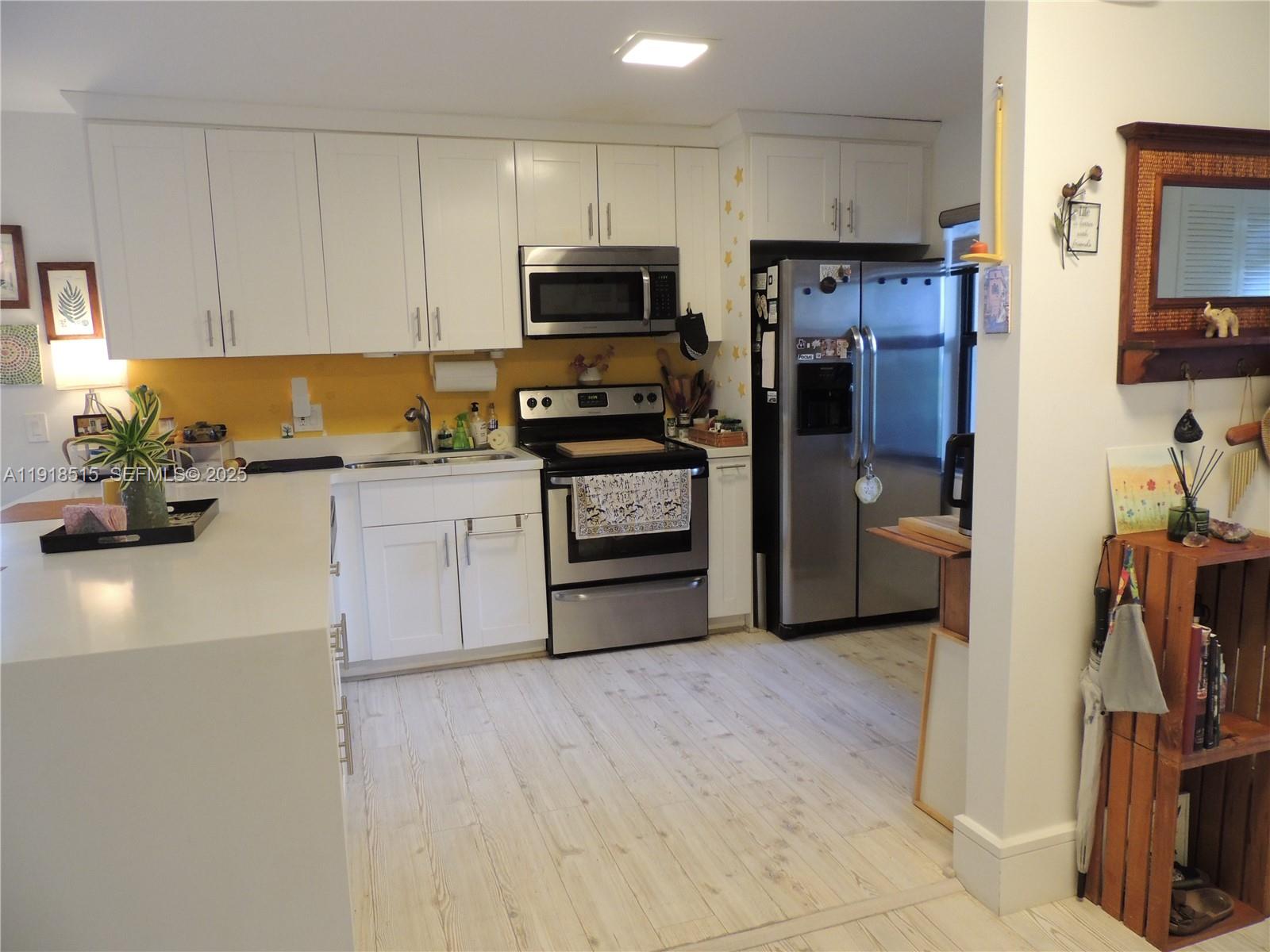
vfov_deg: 56.8
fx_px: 881
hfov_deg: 71.6
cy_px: 476
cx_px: 635
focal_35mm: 24
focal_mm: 4.3
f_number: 3
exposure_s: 1/30
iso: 400
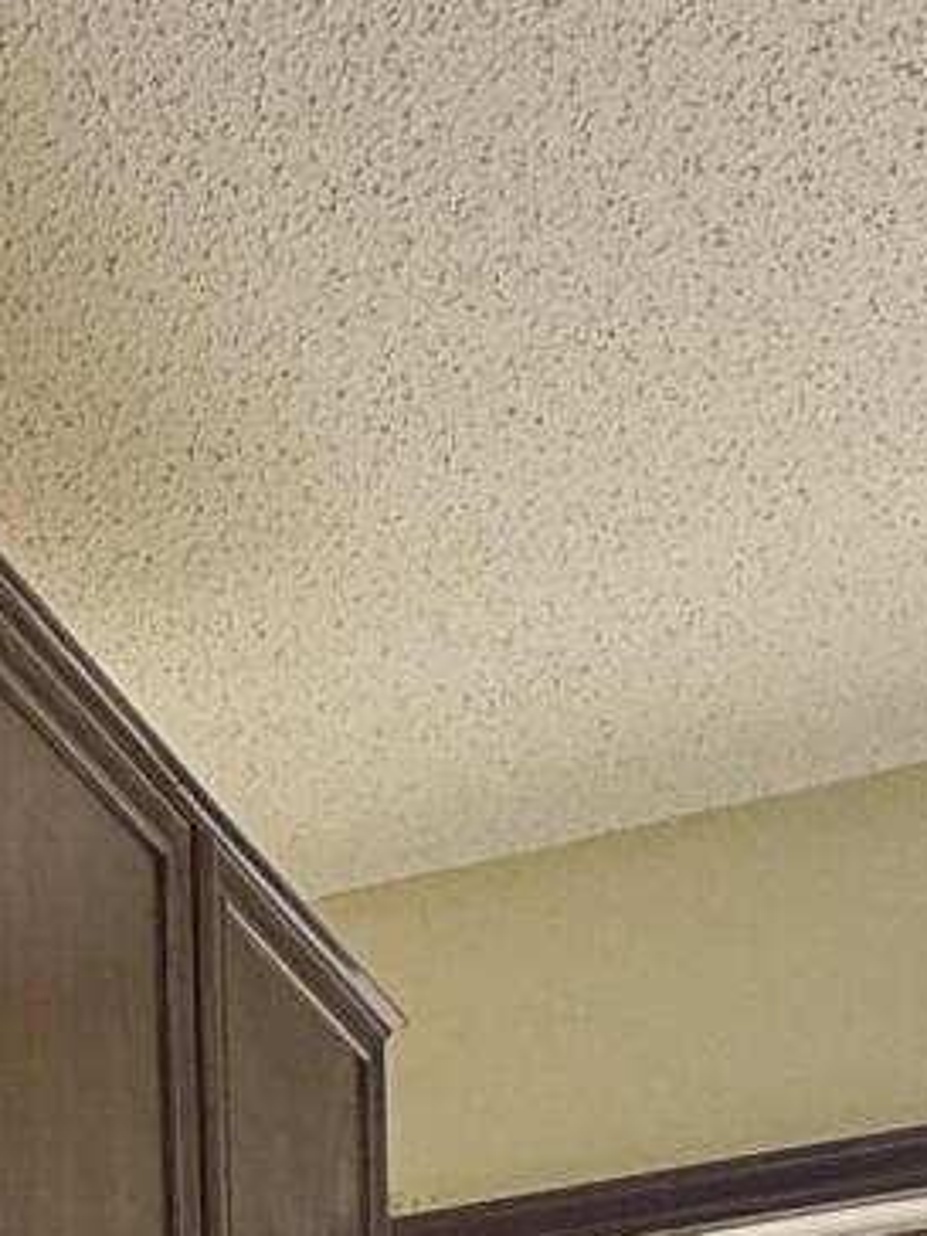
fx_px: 2749
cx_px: 180
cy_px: 2309
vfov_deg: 18.7
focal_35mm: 77
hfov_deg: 18.9
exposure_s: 1/276
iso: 64
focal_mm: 2.22
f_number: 2.2
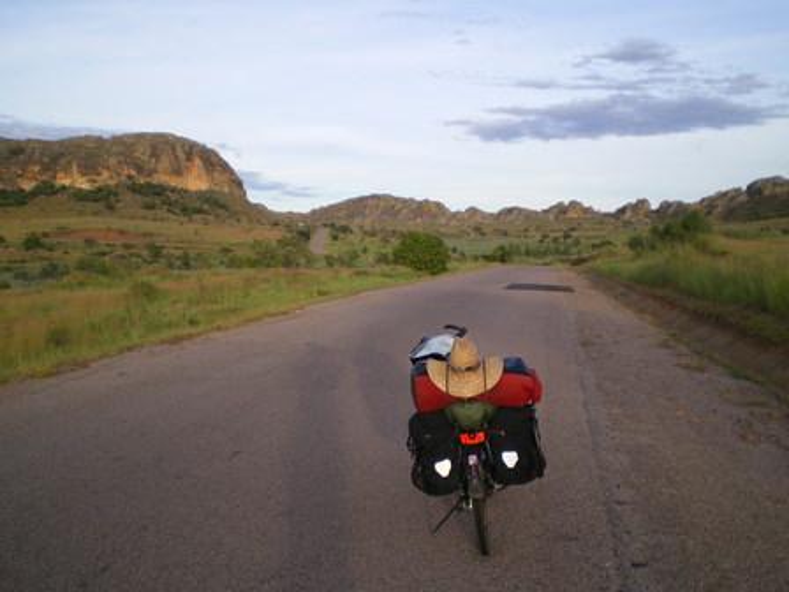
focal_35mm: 38
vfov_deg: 37.7
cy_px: 296
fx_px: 866
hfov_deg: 49.0
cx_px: 394
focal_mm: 6.3
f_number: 3.1
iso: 64
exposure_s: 1/160
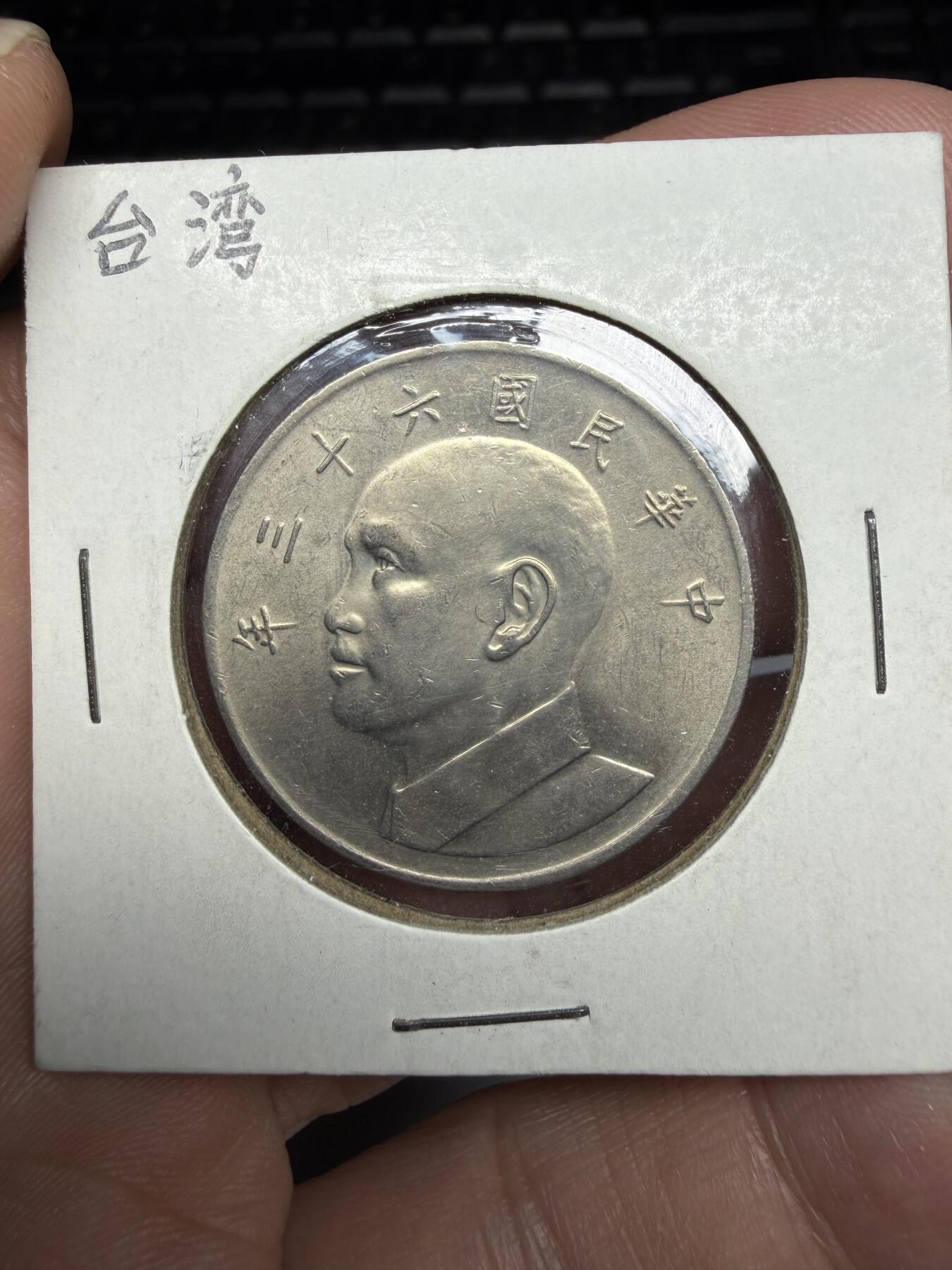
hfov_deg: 53.1
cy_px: 635
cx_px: 476
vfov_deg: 67.3
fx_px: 953
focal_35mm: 26
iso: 40
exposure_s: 1/312
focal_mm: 2.22
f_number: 2.2
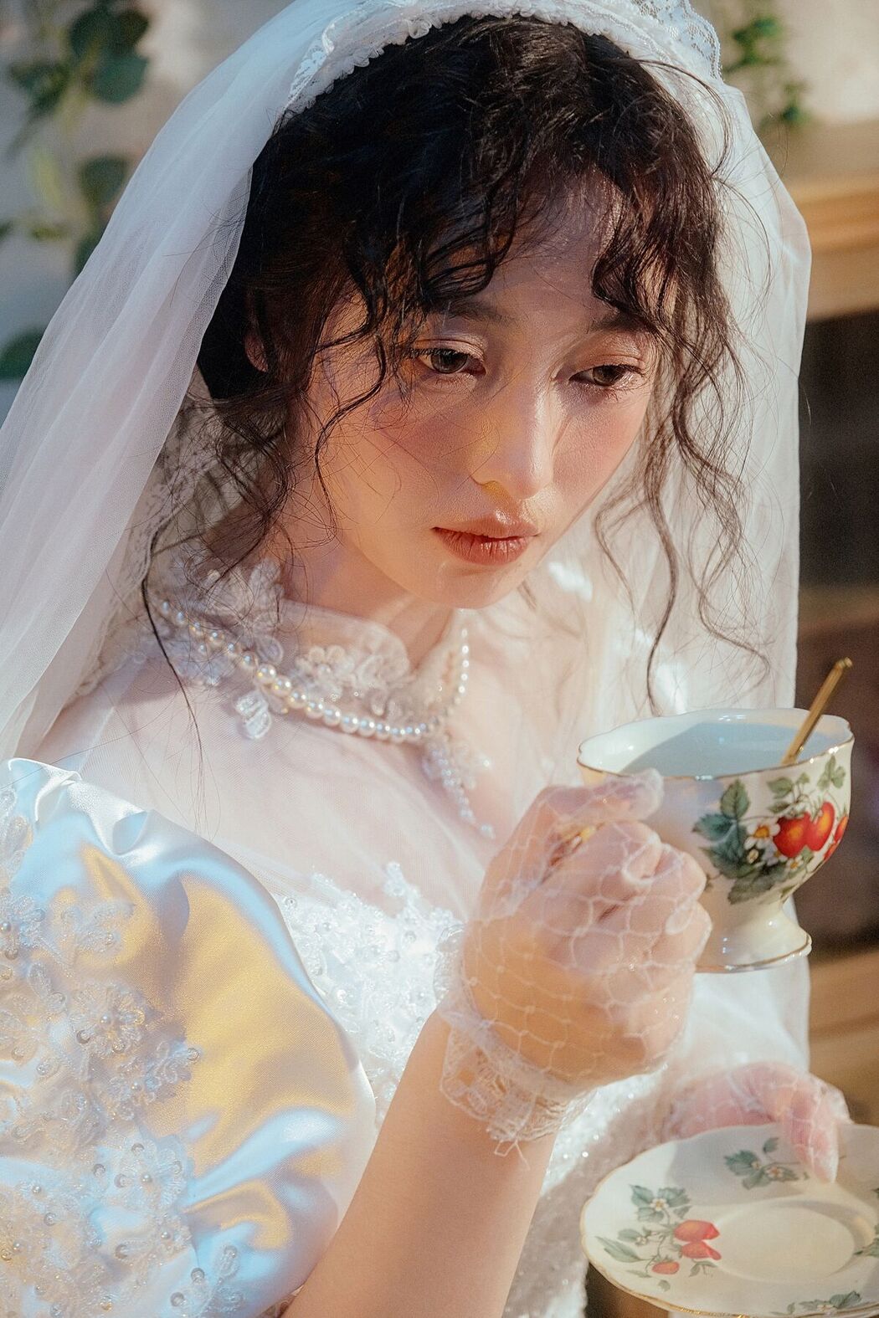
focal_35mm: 83
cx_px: 440
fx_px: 3040
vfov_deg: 24.5
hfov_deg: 16.5
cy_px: 659
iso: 640
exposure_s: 1/60
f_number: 2.8
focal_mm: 55
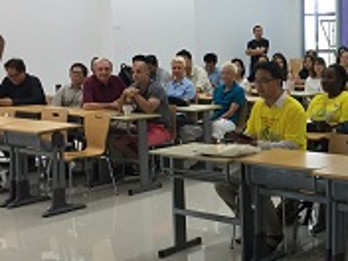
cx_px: 295
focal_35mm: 66
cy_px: 148
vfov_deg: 22.2
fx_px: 664
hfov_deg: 28.5
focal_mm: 4.15
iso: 64
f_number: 2.2
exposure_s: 1/33
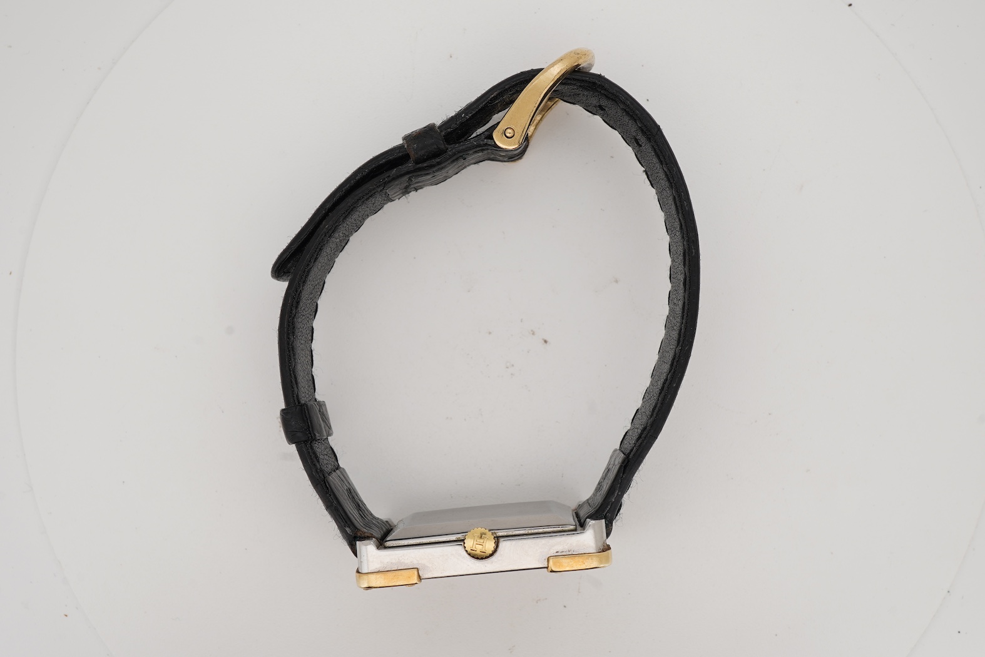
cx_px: 492
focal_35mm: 45
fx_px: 1231
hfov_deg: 43.6
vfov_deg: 29.9
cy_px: 328
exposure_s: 1/160
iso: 160
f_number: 22
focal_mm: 30
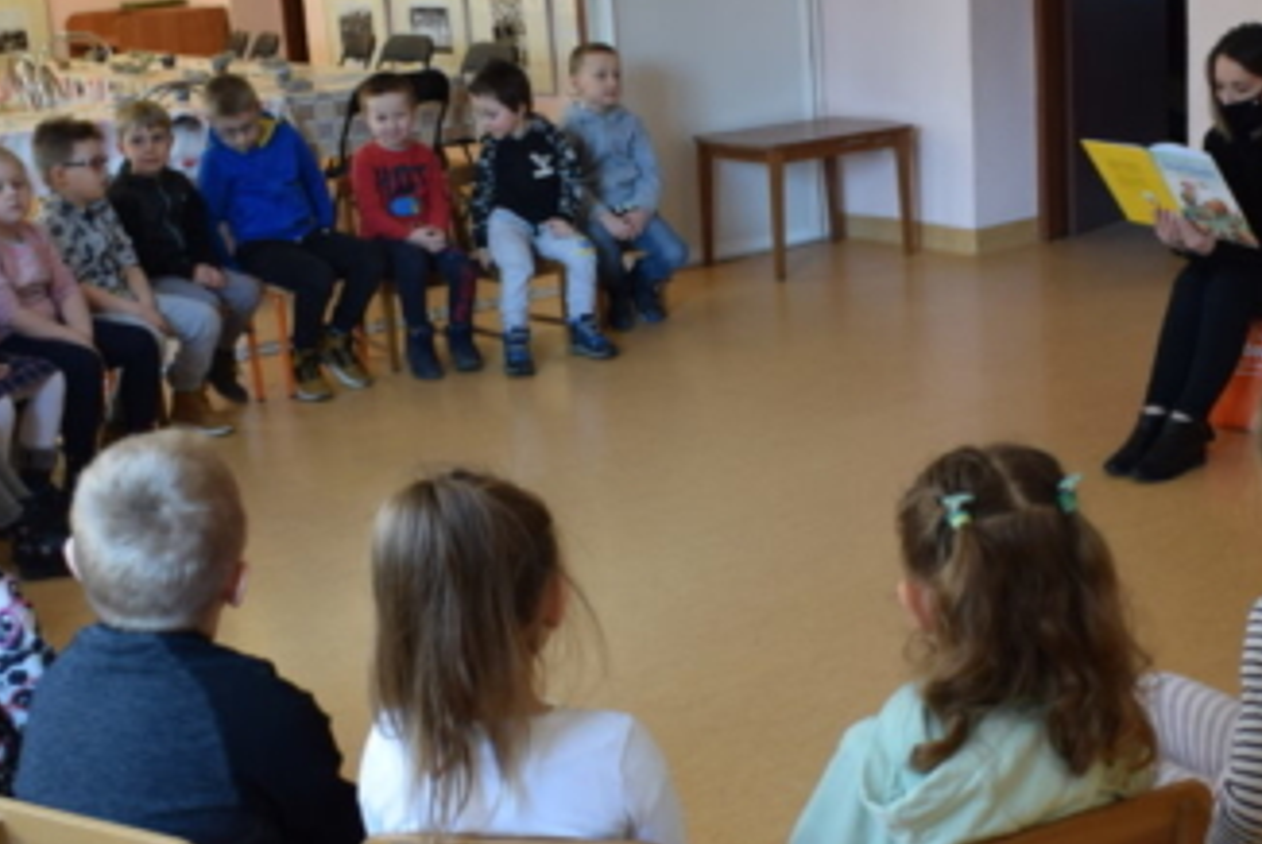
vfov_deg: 25.6
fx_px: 1860
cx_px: 774
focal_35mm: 53
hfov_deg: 37.3
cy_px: 412
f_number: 4.5
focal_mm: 18
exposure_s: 1/80
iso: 400
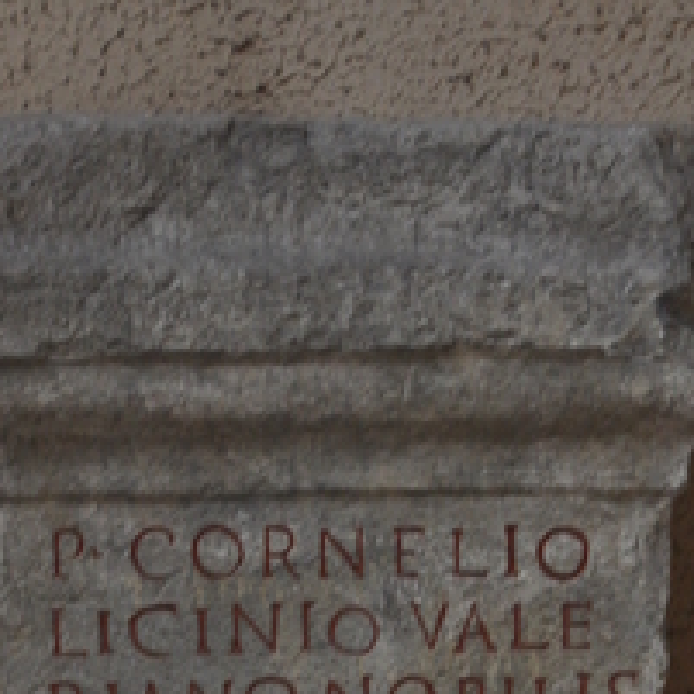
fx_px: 3039
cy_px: 908
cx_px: 354
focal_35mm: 134
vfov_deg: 12.6
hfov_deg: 13.0
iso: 640
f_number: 4
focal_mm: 32
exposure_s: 1/25
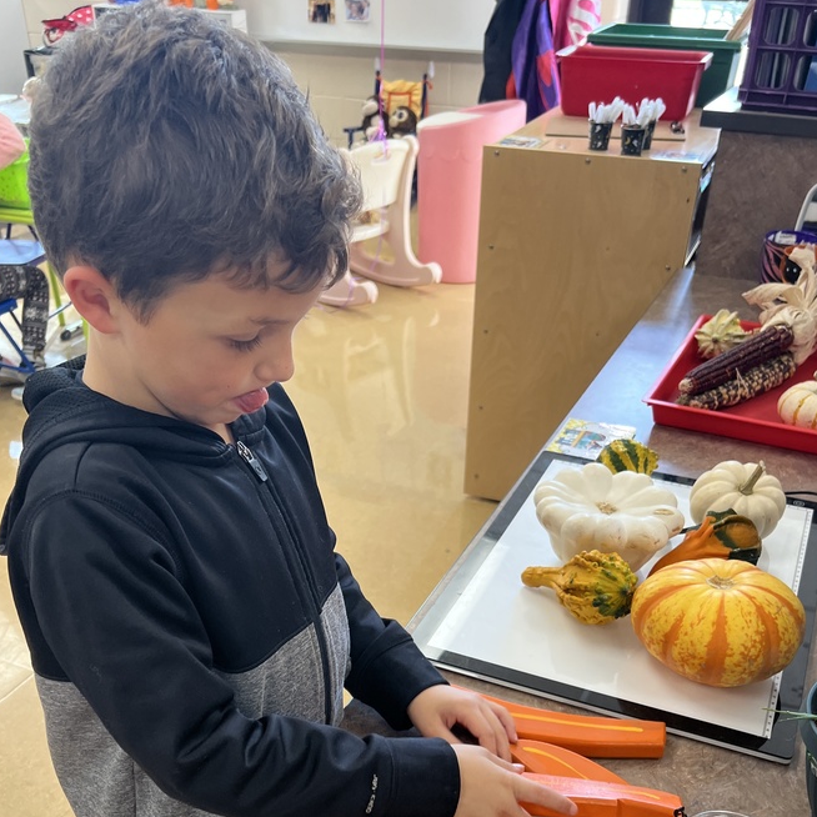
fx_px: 961
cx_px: 406
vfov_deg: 44.4
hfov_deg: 46.0
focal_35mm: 36
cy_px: 620
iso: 100
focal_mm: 5.7
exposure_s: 1/120
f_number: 1.5
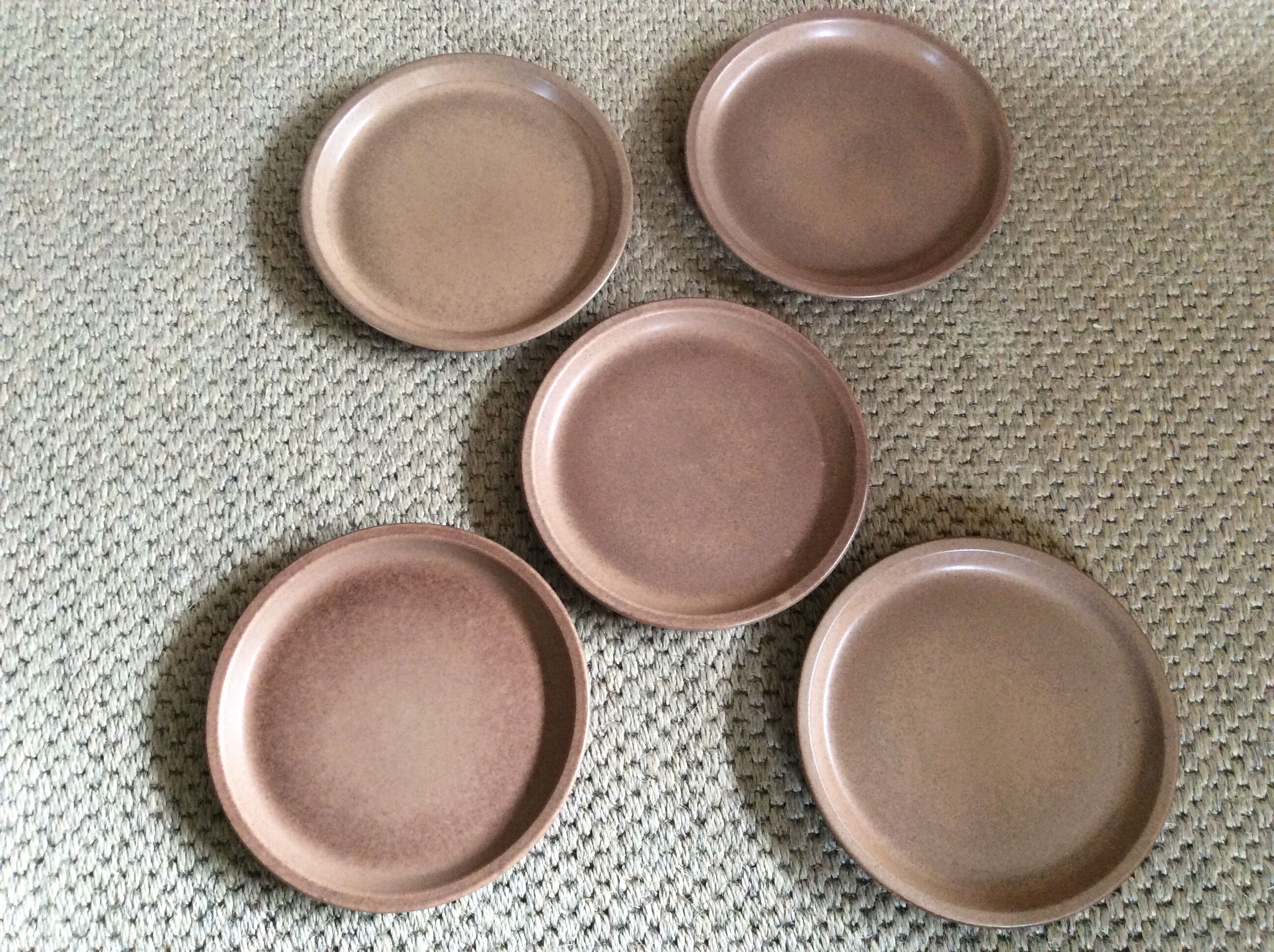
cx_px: 637
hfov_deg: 56.9
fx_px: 1176
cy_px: 476
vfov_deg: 44.1
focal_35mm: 32
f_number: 2.4
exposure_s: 1/25
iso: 200
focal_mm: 3.3
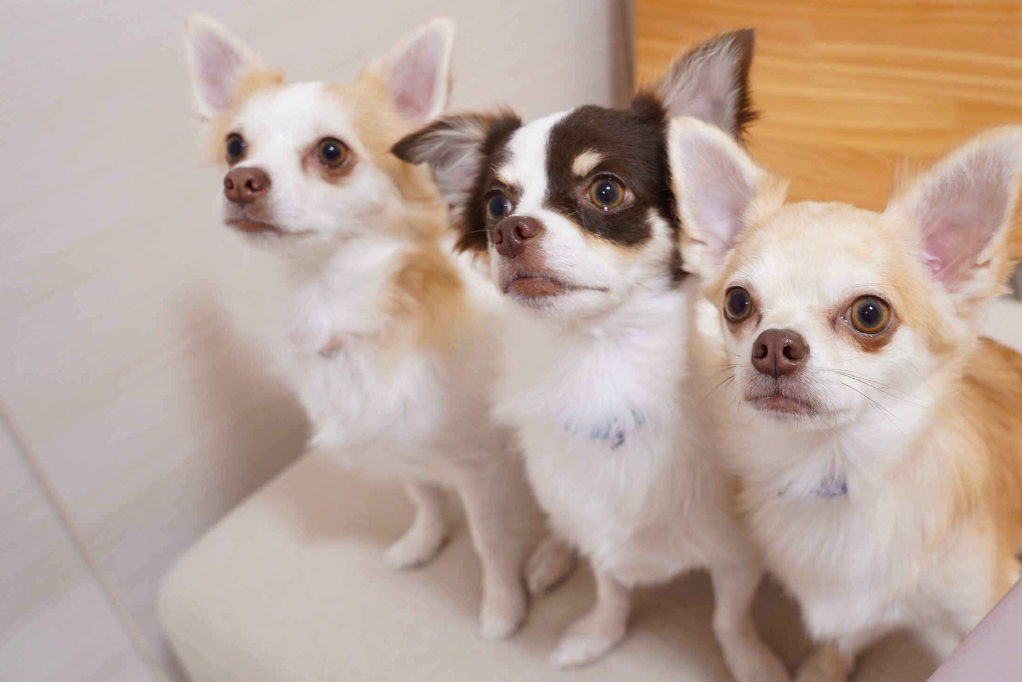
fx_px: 965
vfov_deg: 38.9
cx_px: 586
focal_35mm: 34
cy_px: 312
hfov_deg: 55.6
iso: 1000
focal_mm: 29
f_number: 5
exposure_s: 1/30
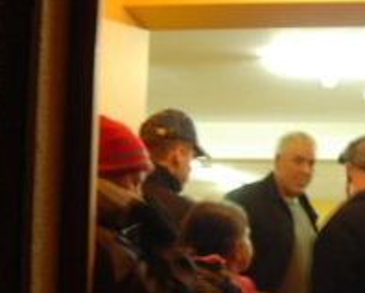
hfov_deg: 21.8
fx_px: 930
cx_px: 312
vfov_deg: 17.7
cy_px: 246
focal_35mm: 86
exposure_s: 1/5.8
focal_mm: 7.8
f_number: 2.8
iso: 64
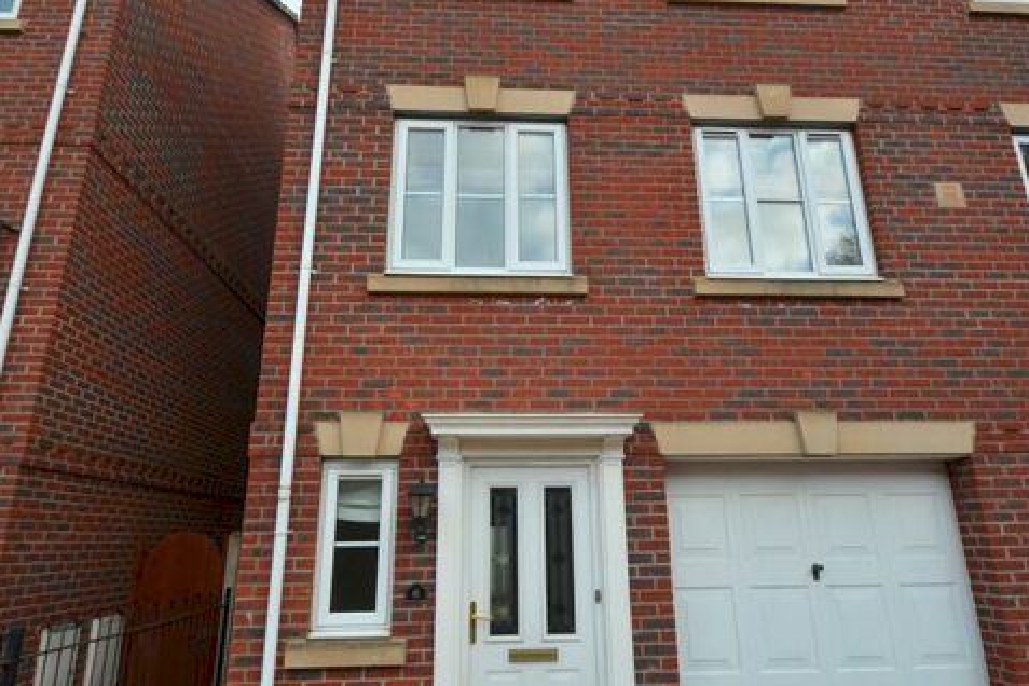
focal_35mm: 22
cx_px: 511
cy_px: 314
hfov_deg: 78.6
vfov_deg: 57.1
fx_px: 629
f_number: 6.3
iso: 200
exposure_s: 1/160
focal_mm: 10
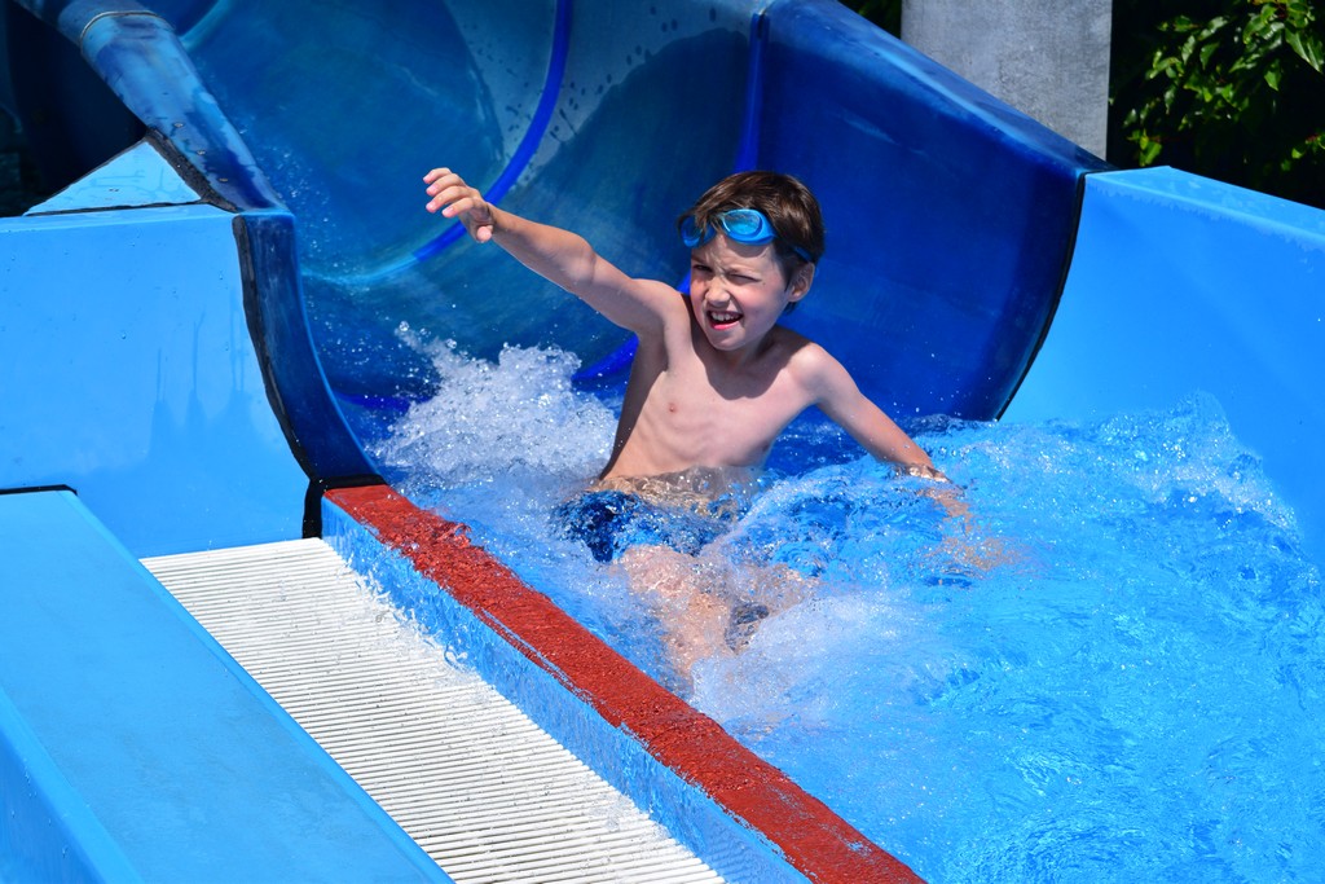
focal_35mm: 82
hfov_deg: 24.6
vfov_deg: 16.6
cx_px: 662
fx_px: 3037
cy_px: 442
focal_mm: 55
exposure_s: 1/1600
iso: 200
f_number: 6.3
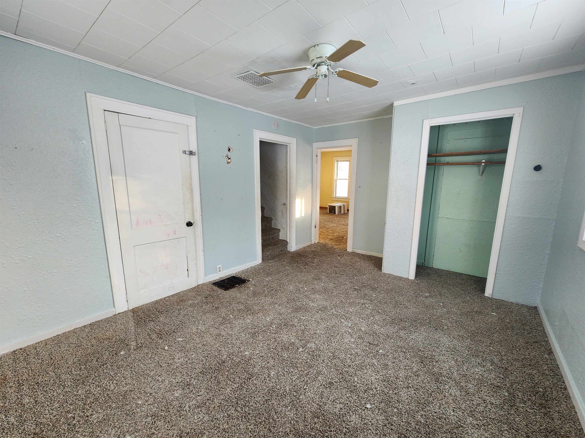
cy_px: 219
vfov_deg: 89.9
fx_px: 220
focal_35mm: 13
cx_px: 292
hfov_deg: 106.2
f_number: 2.2
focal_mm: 2.2
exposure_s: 1/60
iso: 125
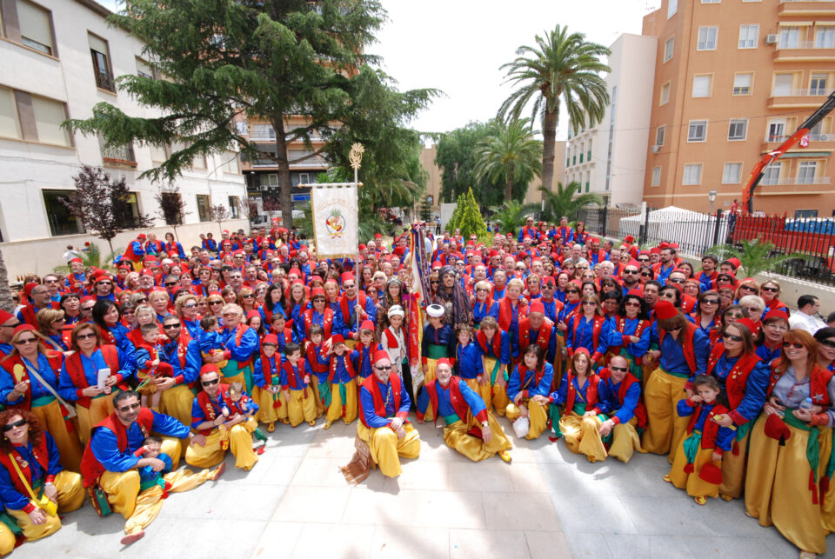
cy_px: 280
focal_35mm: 15
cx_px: 418
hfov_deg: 100.3
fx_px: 348
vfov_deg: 77.5
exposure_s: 1/500
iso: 800
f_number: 11
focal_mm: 10
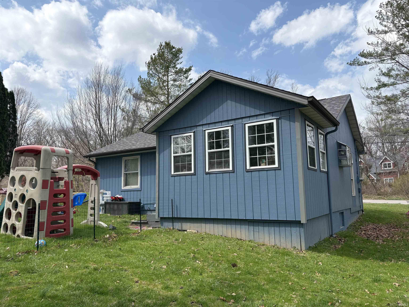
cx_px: 204
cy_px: 154
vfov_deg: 53.1
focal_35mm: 26
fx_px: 307
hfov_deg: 67.3
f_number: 1.6
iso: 50
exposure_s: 1/2865
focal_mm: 5.96
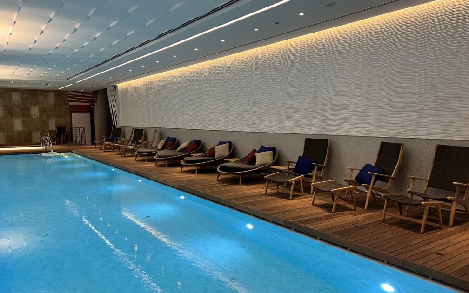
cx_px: 238
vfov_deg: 44.5
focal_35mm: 28
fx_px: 358
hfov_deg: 66.5
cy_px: 154
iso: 160
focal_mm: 5.7
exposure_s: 1/59
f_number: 1.5
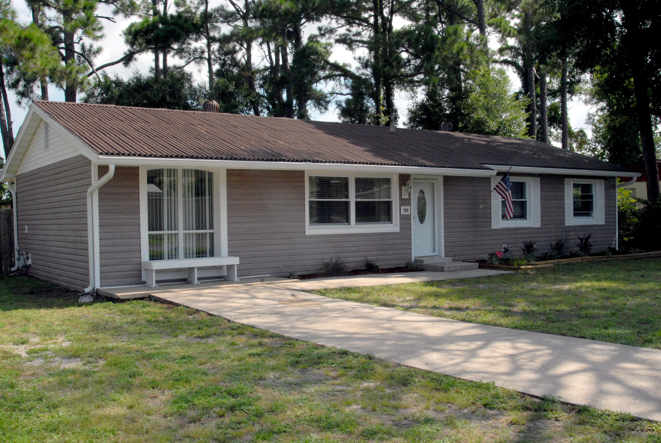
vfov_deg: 37.0
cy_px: 222
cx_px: 330
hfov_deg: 53.1
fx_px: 662
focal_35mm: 36
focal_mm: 24
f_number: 18
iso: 640
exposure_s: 1/250
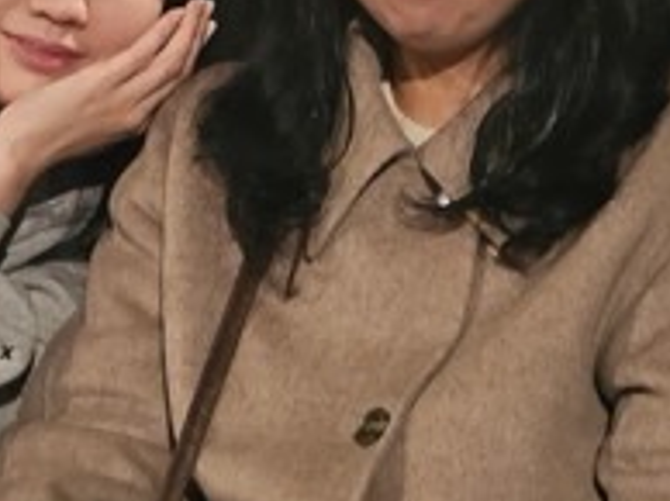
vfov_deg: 9.7
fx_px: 2938
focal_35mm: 152
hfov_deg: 13.0
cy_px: 90
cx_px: 266
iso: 1250
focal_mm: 6.3
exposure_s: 1/24
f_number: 1.7
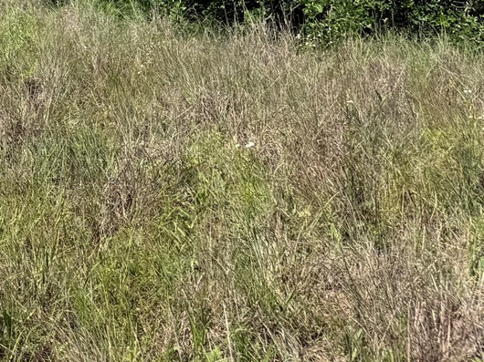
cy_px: -163
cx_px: -357
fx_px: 1216
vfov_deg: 15.7
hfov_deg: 18.3
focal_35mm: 87
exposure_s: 1/3802
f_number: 1.78
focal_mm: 6.76
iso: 80
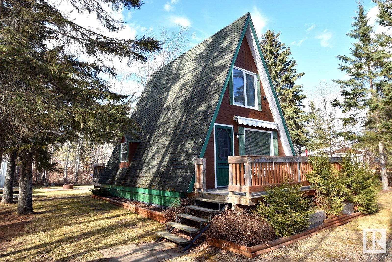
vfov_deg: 56.2
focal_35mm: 22
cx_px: 196
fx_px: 245
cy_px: 131
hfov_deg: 77.3
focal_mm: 15
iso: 100
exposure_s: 1/160
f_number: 6.3
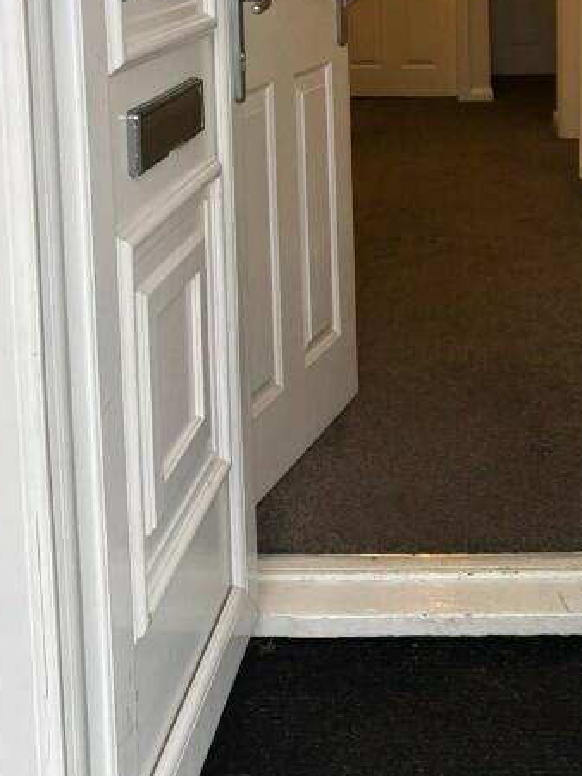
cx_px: 360
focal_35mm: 59
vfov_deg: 31.1
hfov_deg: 24.7
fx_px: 1323
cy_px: 71
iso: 100
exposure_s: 1/121
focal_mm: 5.96
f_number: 1.6
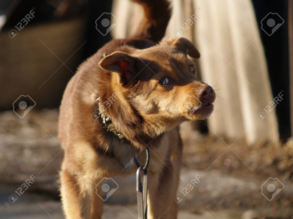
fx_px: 1997
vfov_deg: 6.3
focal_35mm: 236
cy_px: 110
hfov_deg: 8.4
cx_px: 146
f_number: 4.2
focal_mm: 118
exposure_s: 1/500
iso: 100
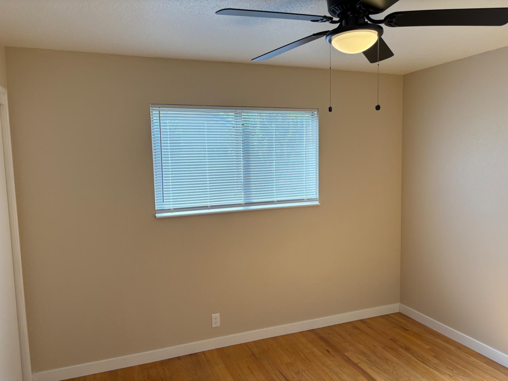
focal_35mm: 26
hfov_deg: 67.3
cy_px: 190
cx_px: 254
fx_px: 382
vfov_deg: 53.1
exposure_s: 1/187
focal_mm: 5.96
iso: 50
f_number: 1.6
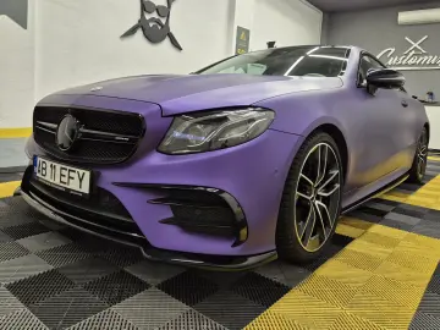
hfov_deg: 73.9
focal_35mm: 23
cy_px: 165
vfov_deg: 58.9
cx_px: 220
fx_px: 292
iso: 160
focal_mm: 5.4
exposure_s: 1/100
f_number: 1.8
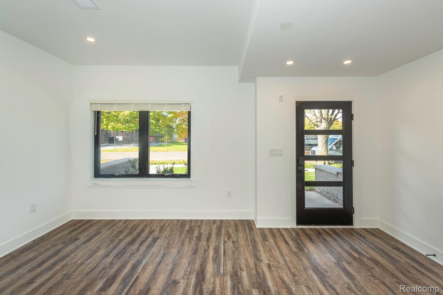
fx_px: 185
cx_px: 222
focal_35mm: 15
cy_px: 148
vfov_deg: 77.4
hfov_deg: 100.4
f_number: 5.6
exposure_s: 1/60
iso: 100
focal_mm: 15
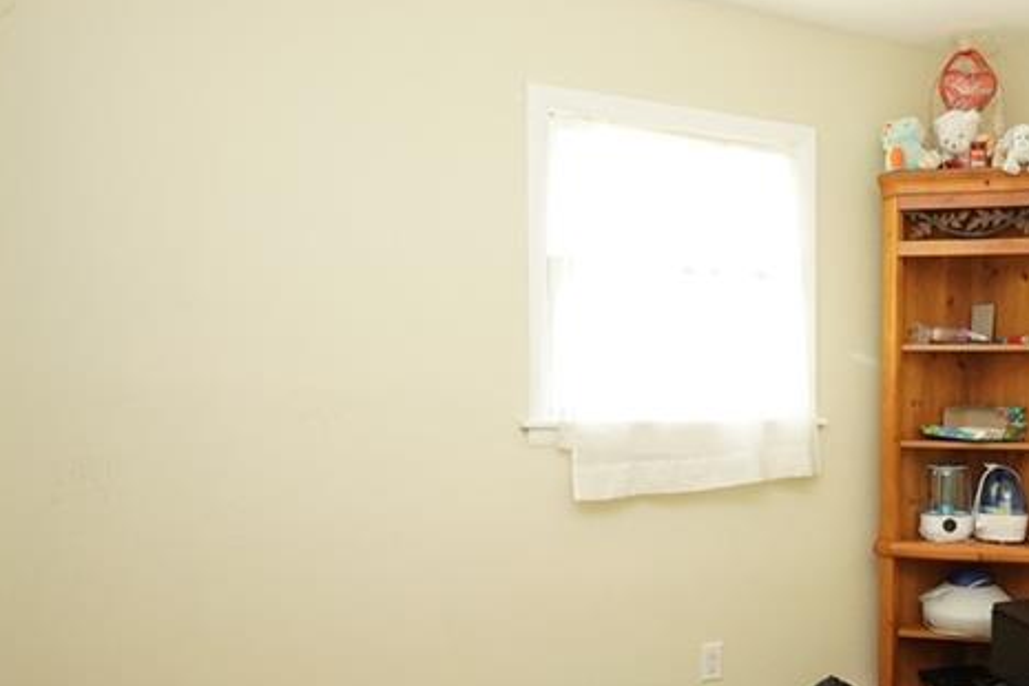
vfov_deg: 39.8
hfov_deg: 55.4
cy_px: 418
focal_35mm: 33
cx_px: 724
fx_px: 943
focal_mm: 10
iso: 2500
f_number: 4.5
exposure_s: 1/125
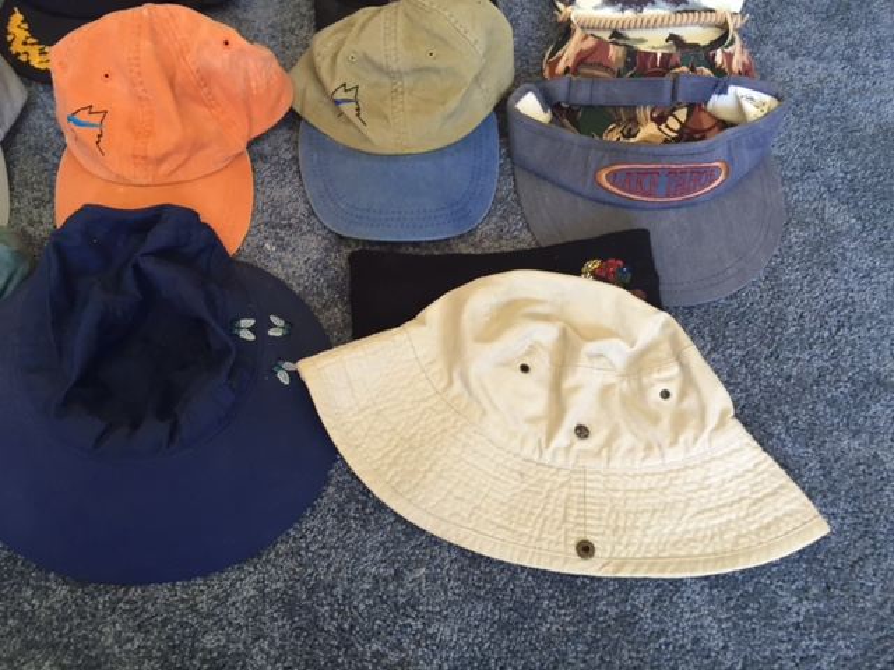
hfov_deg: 61.7
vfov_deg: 48.2
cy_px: 335
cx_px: 447
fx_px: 749
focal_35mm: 29
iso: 64
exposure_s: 1/30
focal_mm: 4.15
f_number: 2.2
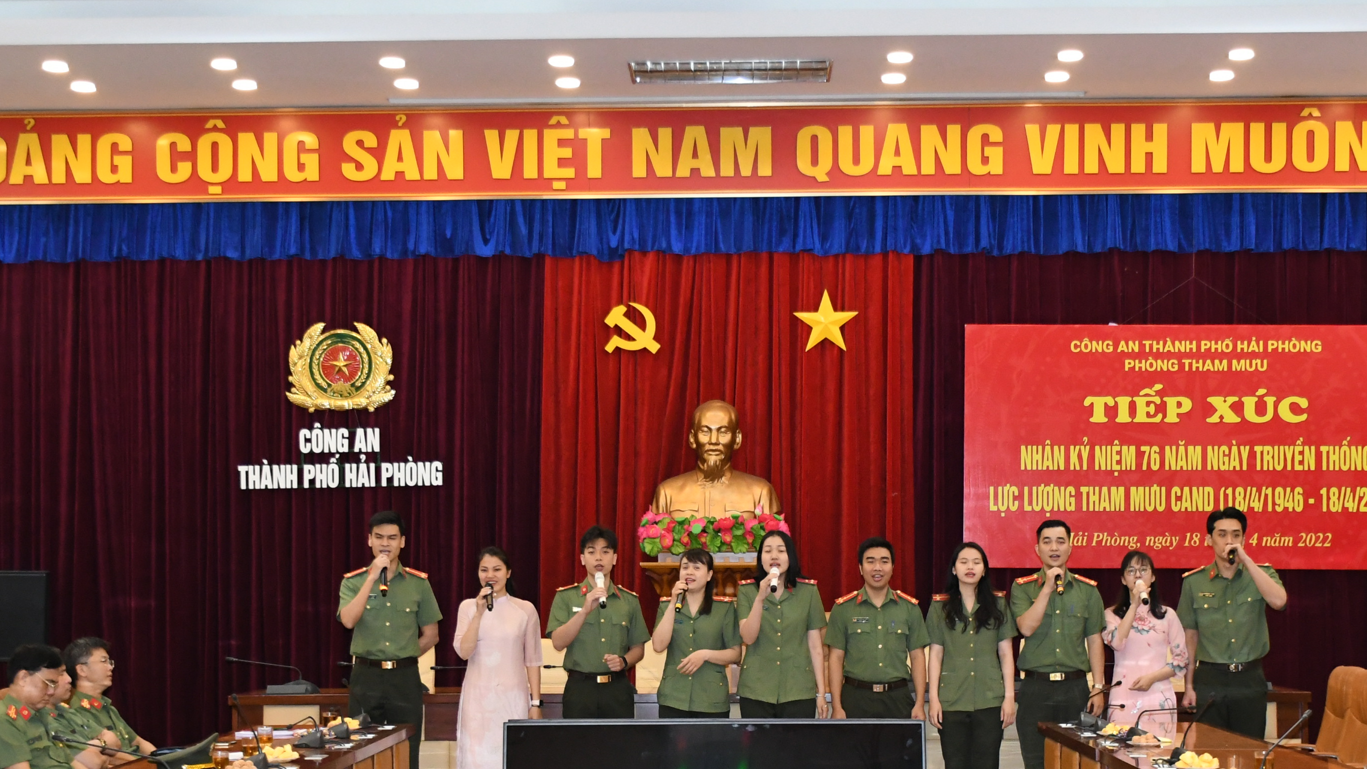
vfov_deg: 18.5
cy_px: 562
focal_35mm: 65
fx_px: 2349
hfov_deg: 32.4
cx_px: 738
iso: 2500
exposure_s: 1/200
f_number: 5
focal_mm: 27
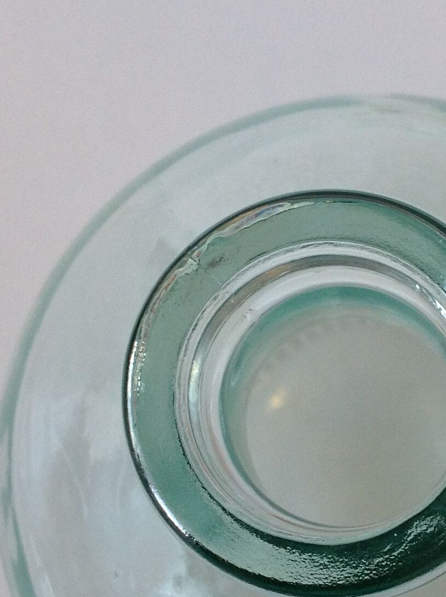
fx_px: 1430
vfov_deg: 23.3
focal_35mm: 83
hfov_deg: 17.5
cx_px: 390
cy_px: 460
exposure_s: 1/50
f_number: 2.4
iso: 64
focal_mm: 4.28
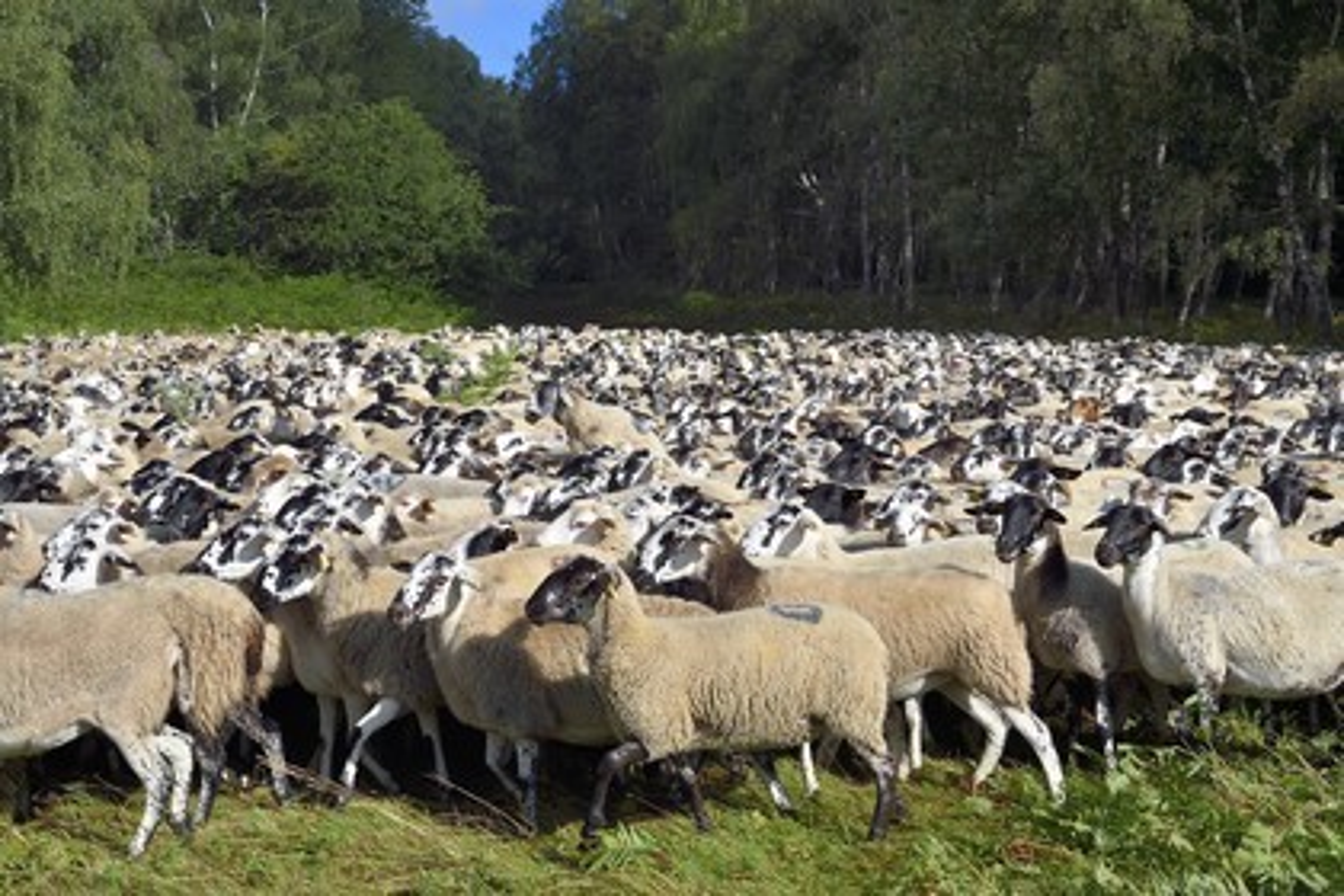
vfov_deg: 28.1
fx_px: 1792
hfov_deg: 41.1
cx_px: 672
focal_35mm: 48
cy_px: 448
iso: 400
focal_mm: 48
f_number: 11
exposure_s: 1/800
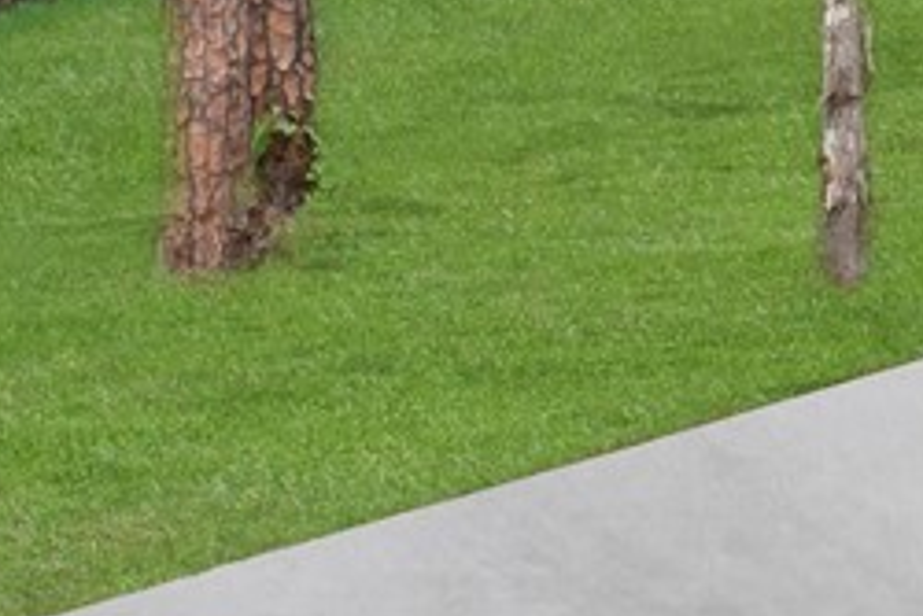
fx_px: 3335
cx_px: 1767
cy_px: -109
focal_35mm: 130
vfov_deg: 10.4
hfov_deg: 13.7
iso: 100
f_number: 7.1
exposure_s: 1/200
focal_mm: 20
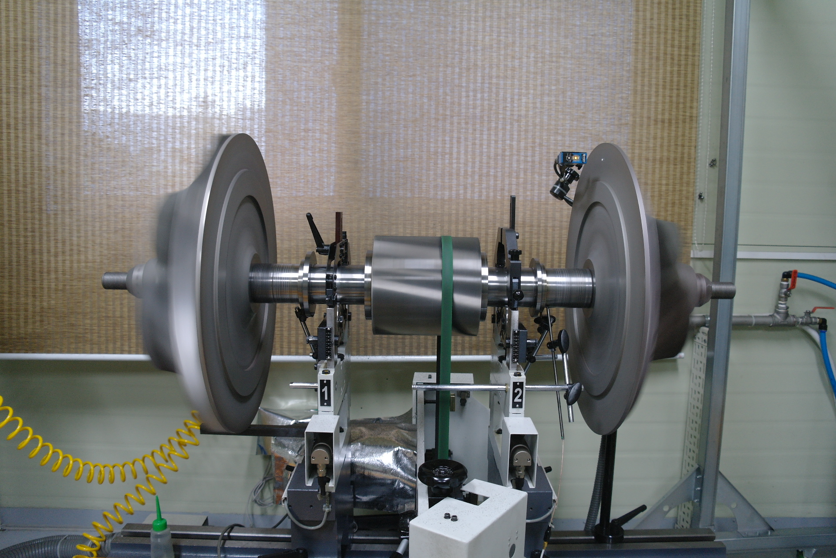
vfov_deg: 47.9
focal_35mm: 27
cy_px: 279
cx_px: 418
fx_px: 627
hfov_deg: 67.4
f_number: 3.5
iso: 400
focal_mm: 18
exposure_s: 1/20
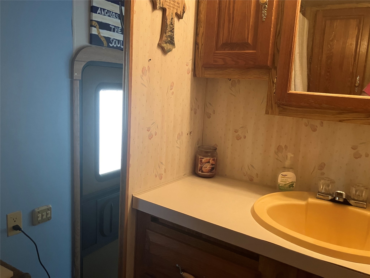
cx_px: 185
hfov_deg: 63.4
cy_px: 139
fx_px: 299
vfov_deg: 49.7
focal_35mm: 28
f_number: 1.8
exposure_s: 1/30
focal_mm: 3.99
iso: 500
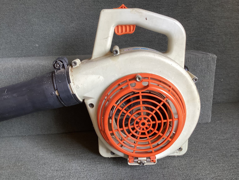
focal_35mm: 31
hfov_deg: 58.3
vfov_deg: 45.4
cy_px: 90
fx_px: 214
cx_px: 120
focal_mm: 3.3
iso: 80
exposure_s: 1/100
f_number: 2.4
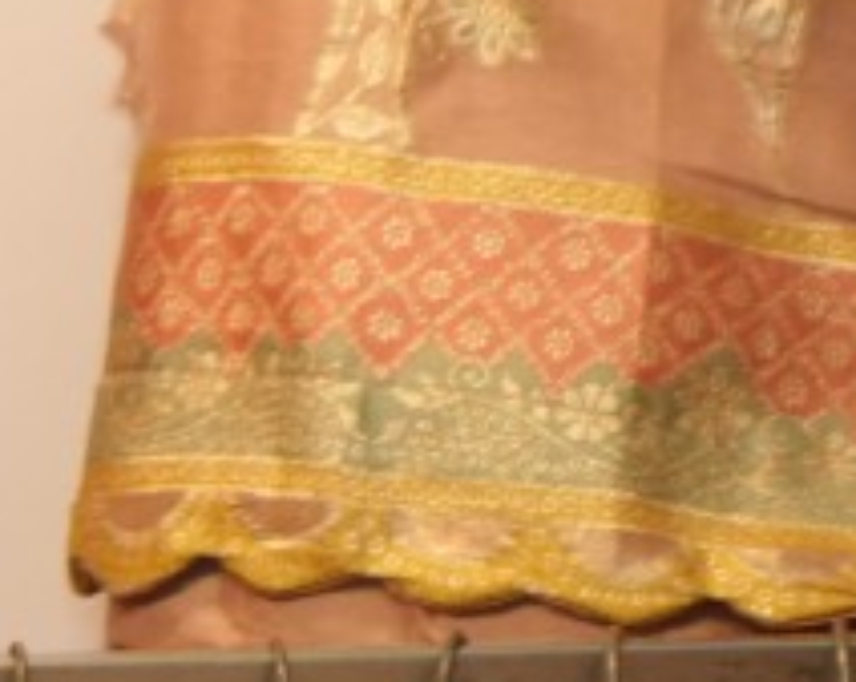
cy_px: -165
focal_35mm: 545
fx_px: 13788
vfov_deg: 2.8
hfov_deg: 3.4
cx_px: -2782
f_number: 5
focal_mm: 64
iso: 400
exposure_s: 1/160
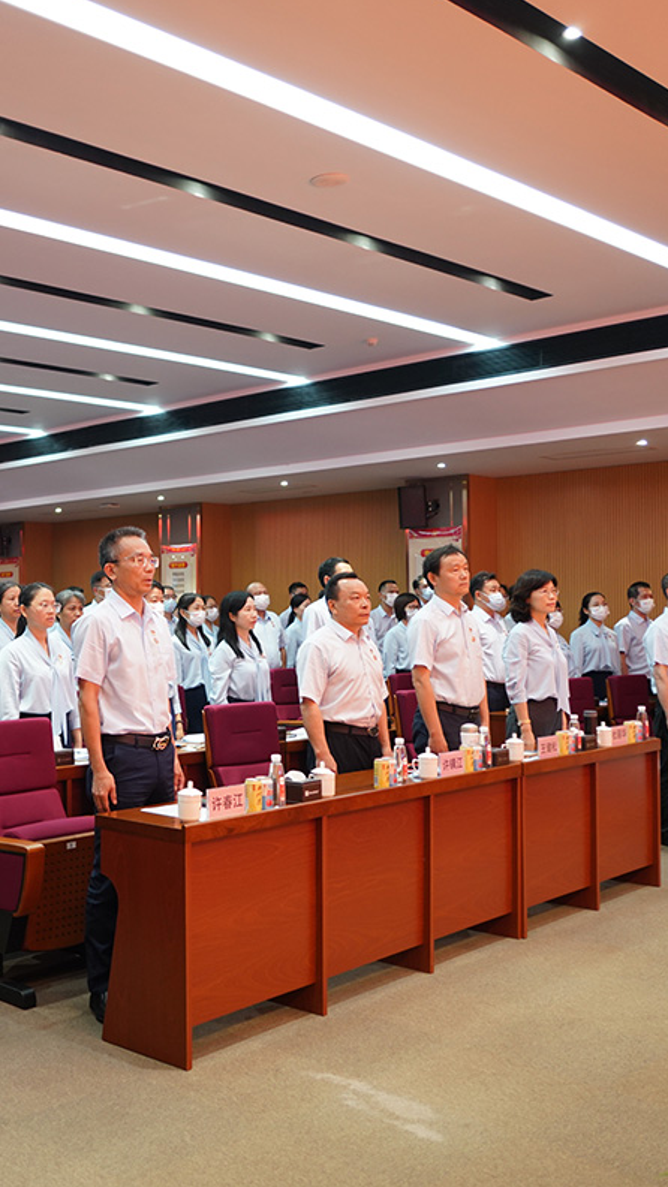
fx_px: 1197
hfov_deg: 29.9
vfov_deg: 52.8
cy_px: 593
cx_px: 71
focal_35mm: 38
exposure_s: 1/30
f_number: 3.5
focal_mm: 24
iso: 800
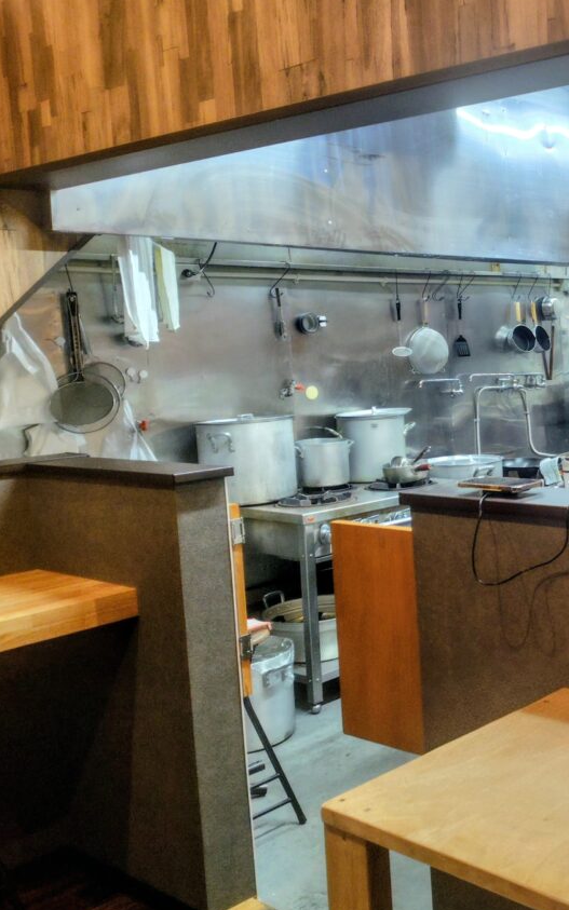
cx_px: 673
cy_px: 423
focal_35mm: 37
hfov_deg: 29.8
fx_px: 918
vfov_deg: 52.7
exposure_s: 1/50
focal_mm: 5.6
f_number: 1.9
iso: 288
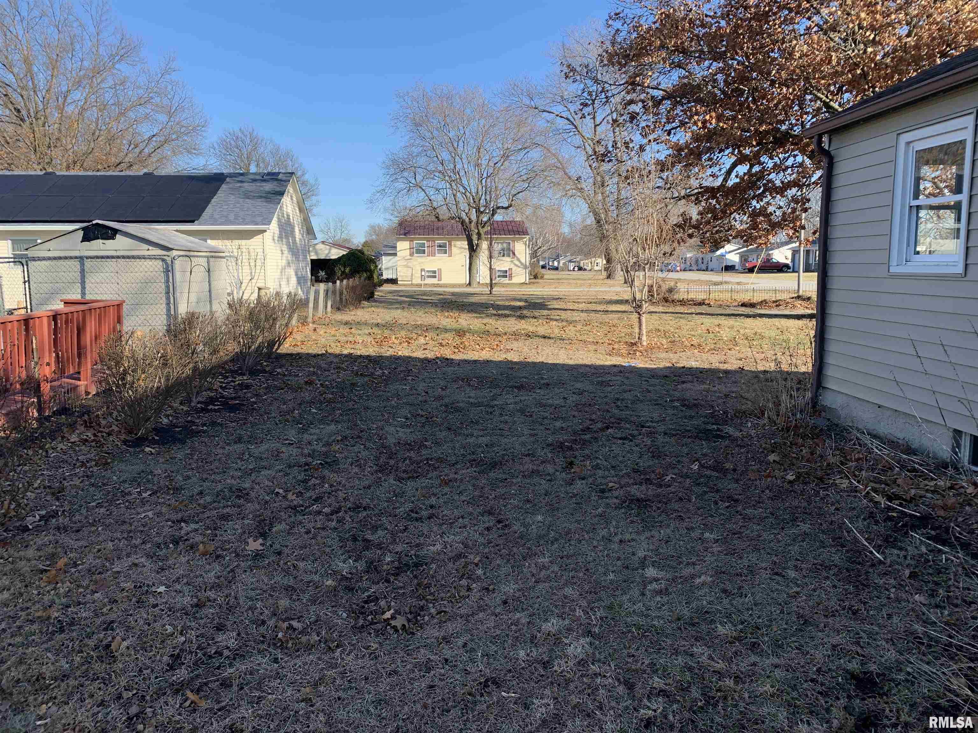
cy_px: 366
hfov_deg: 67.3
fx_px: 735
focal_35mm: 26
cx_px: 489
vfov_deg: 53.1
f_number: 1.8
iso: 25
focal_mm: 4.25
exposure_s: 1/871
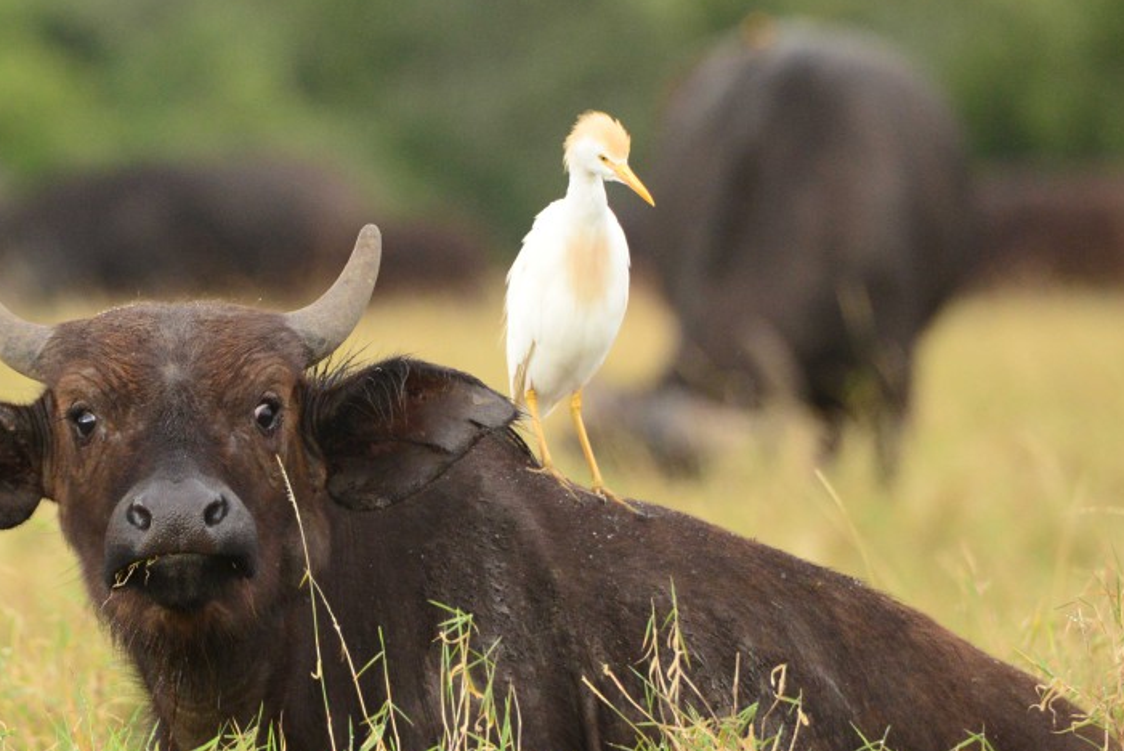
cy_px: 501
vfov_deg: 2.4
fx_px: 18240
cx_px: 425
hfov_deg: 3.5
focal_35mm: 584
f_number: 6.3
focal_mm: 400
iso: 2000
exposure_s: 1/320
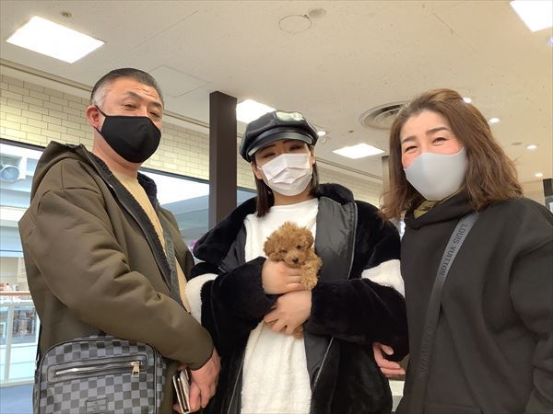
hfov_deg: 58.4
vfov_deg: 45.4
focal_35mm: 31
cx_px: 276
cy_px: 207
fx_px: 495
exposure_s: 1/60
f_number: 2.4
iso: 100
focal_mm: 3.3
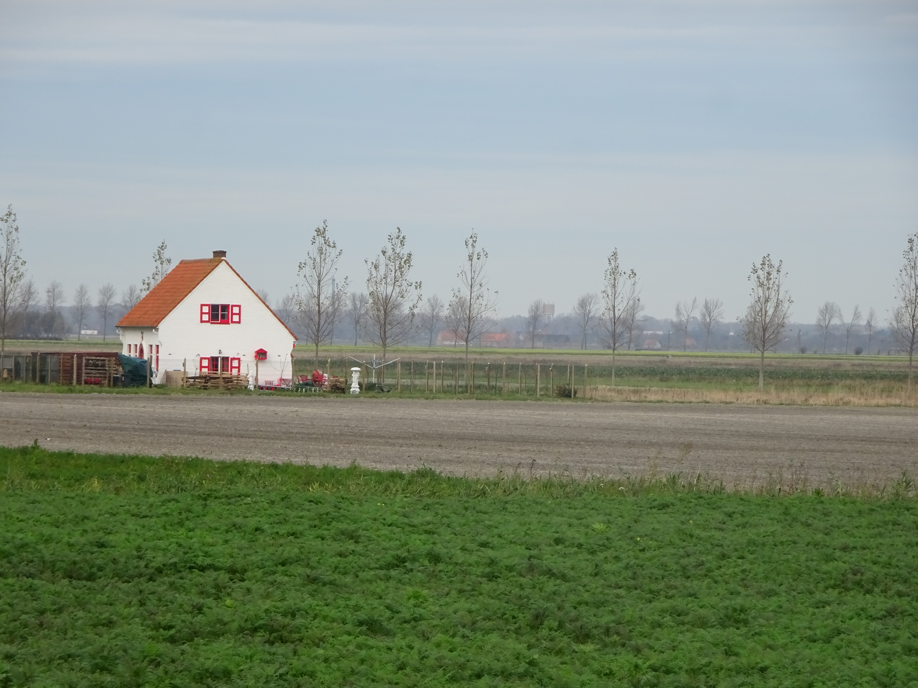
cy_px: 344
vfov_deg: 6.6
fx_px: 5967
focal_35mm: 225
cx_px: 459
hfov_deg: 8.8
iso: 250
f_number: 6.3
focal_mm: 38.47
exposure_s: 1/250
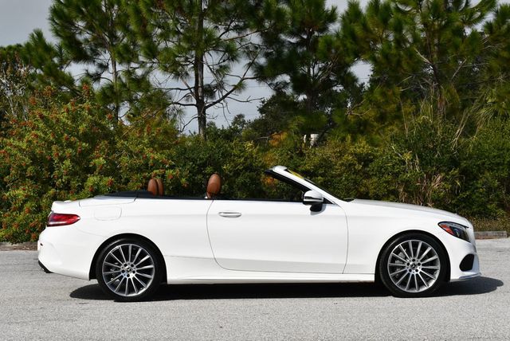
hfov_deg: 29.6
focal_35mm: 68
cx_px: 255
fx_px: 964
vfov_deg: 20.1
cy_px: 170
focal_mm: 34
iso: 100
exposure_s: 1/400
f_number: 10
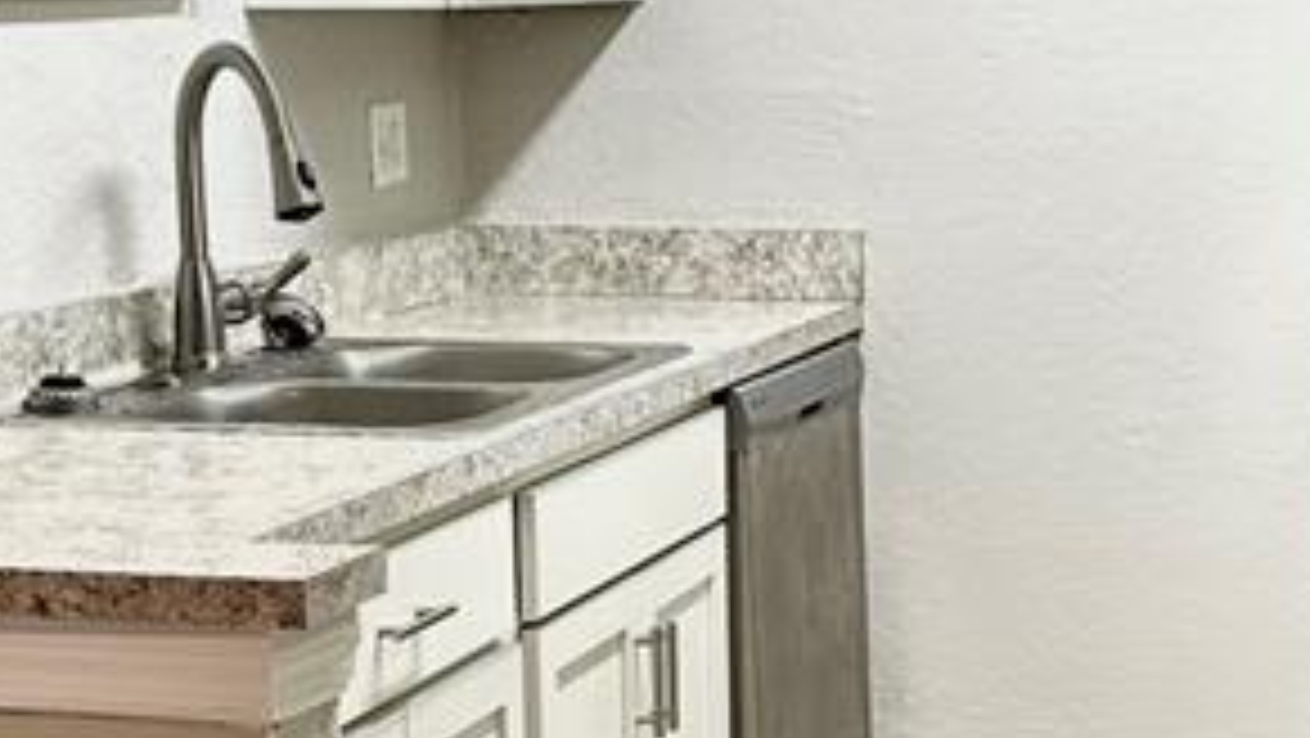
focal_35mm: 92
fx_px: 3197
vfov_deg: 13.1
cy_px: 558
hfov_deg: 23.1
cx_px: 837
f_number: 1.78
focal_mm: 6.86
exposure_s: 1/60
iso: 125
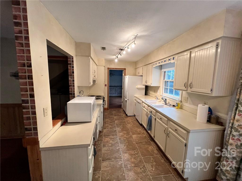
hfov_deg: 106.2
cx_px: 121
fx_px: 91
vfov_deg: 89.9
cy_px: 90
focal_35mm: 13
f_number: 1.8
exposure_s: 1/60
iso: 320
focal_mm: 1.57
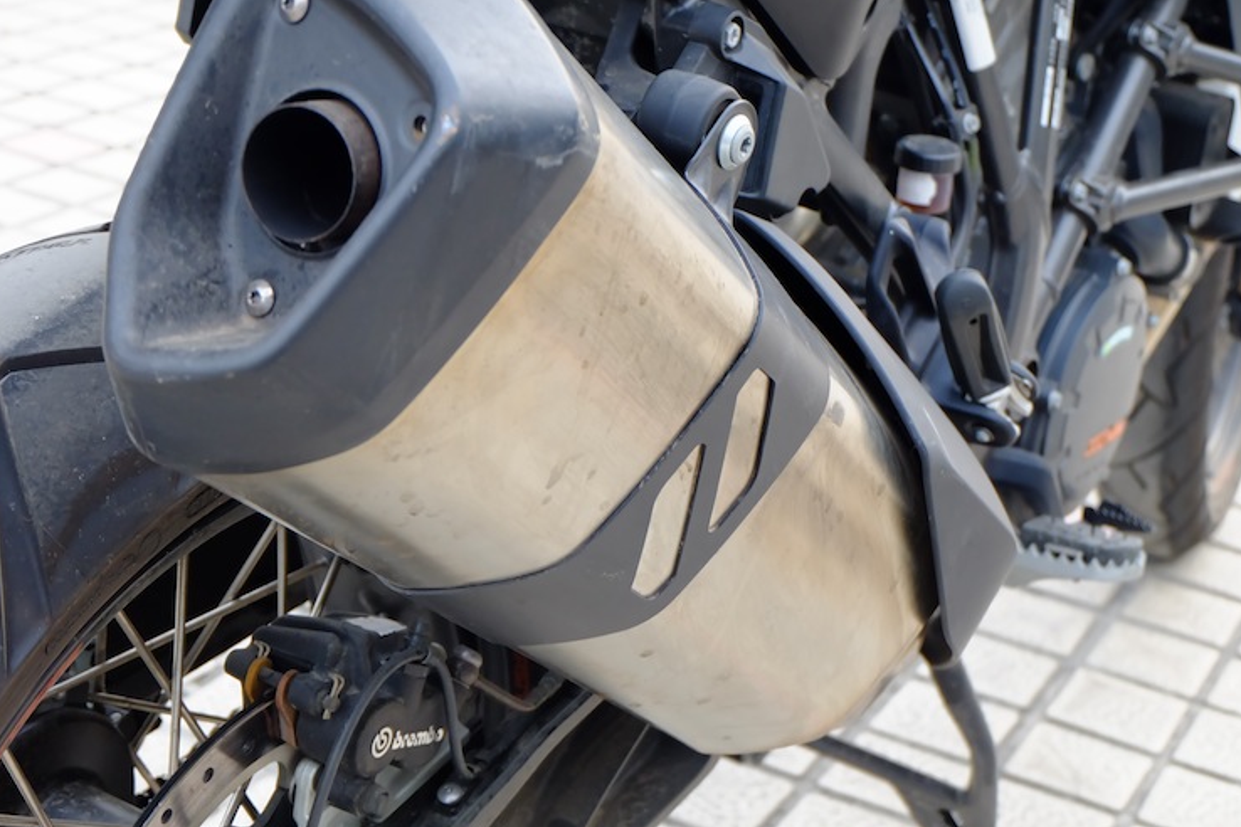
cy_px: 379
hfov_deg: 29.6
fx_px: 2344
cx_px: 738
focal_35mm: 68
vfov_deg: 20.0
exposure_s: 1/60
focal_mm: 32.5
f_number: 5
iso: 640
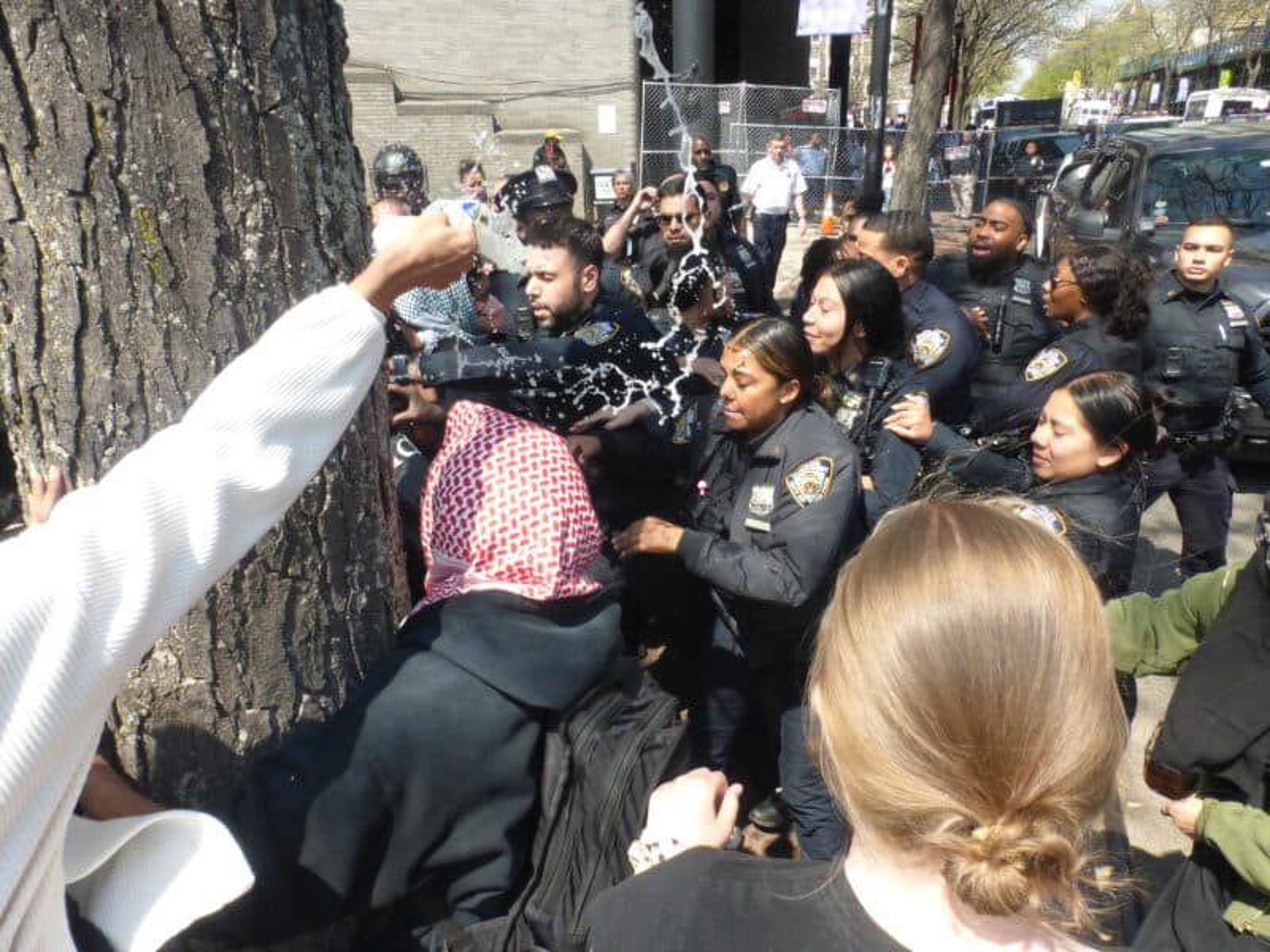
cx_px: 635
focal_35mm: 24
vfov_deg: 56.8
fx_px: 881
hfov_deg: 71.6
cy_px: 476
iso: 400
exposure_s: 1/1000
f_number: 4
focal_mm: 4.3
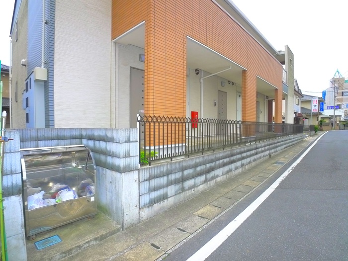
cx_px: 174
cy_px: 130
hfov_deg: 71.6
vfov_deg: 56.8
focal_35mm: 24
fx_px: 241
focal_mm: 5.1
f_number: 2.8
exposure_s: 1/320
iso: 400
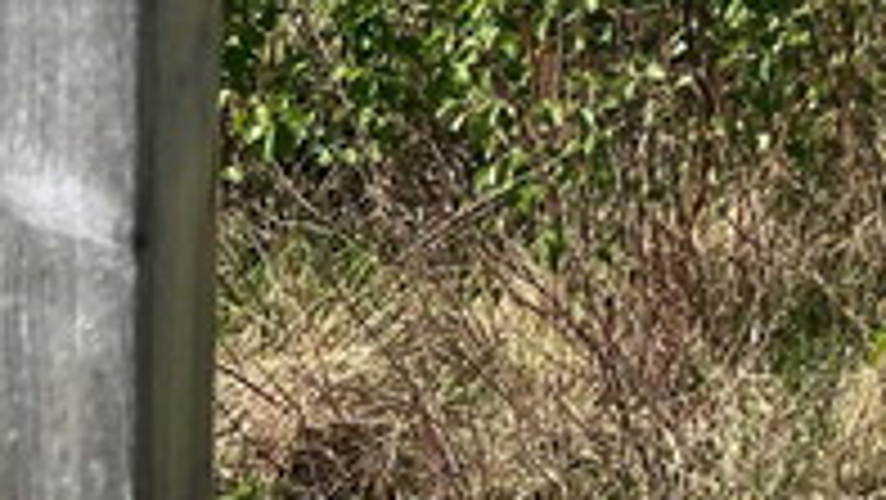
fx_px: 3243
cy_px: -586
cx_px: 1754
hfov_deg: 13.4
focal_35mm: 138
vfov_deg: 8.3
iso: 32
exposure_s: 1/2268
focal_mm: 4.25
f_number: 1.8
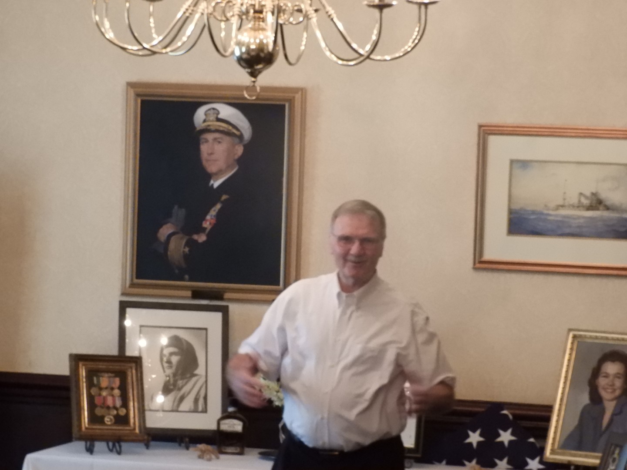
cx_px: 314
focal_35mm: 150
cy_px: 235
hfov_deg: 13.2
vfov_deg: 9.9
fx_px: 2717
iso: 1600
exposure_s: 1/40
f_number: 5.2
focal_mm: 26.9
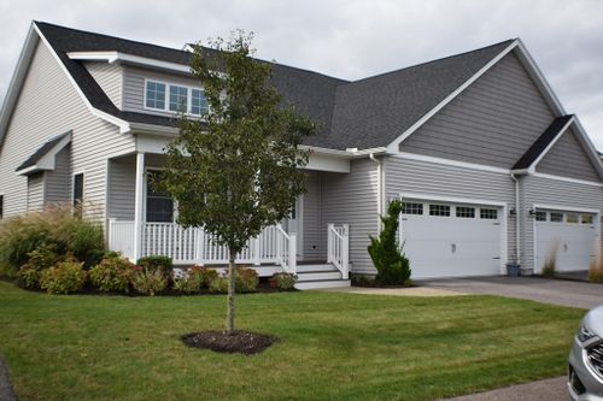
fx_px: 779
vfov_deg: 28.9
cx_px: 302
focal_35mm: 46
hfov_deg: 42.3
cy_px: 200
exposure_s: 1/400
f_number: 5
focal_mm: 31
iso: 100
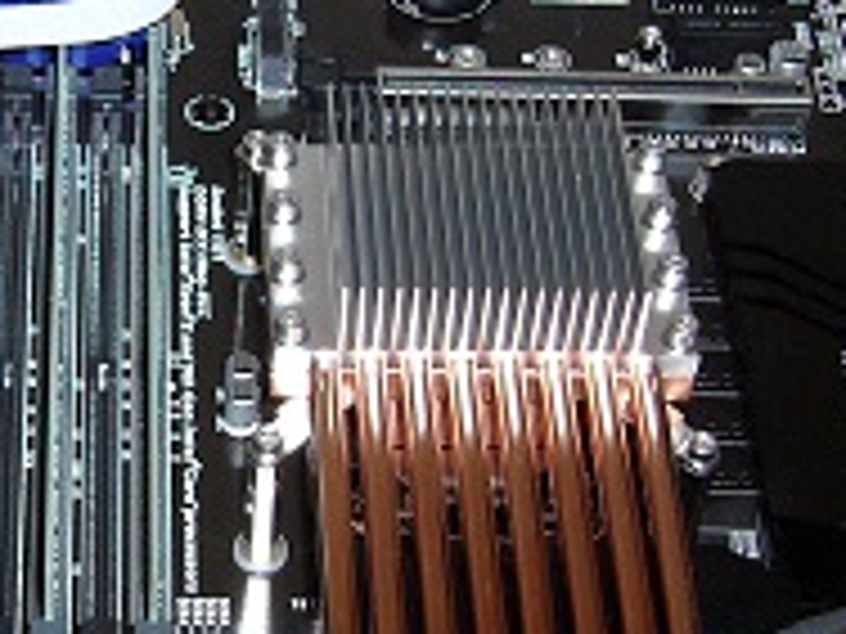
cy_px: 180
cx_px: 144
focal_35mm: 119
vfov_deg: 12.4
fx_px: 2908
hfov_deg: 16.4
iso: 100
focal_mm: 5.8
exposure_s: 1/30
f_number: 2.8
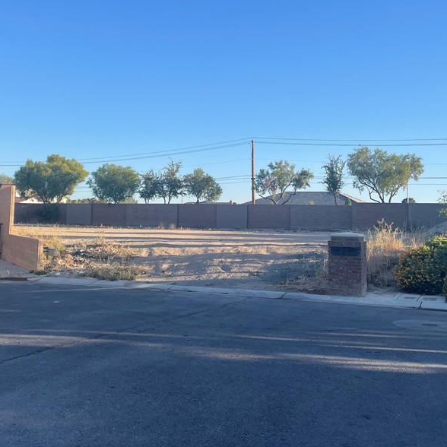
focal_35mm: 40
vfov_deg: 41.6
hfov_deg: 41.9
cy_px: 170
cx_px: 223
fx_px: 584
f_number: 1.6
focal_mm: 4.2
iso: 32
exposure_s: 1/1984
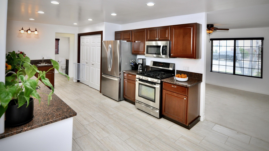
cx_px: 135
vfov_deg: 62.1
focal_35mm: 18
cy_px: 65
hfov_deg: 94.2
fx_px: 125
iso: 400
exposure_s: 1/60
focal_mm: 11
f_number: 4
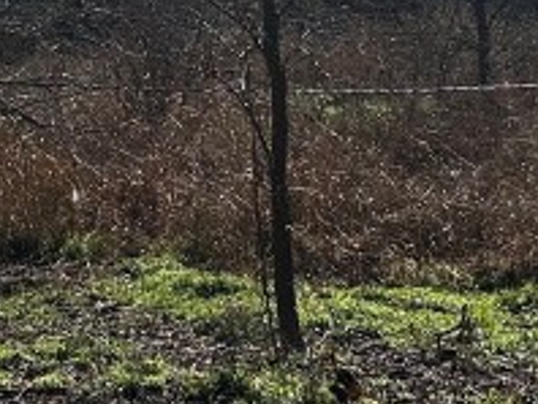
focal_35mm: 124
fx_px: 1930
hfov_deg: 15.1
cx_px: -187
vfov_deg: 11.8
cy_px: -54
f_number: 1.78
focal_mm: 6.86
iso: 80
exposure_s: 1/5000
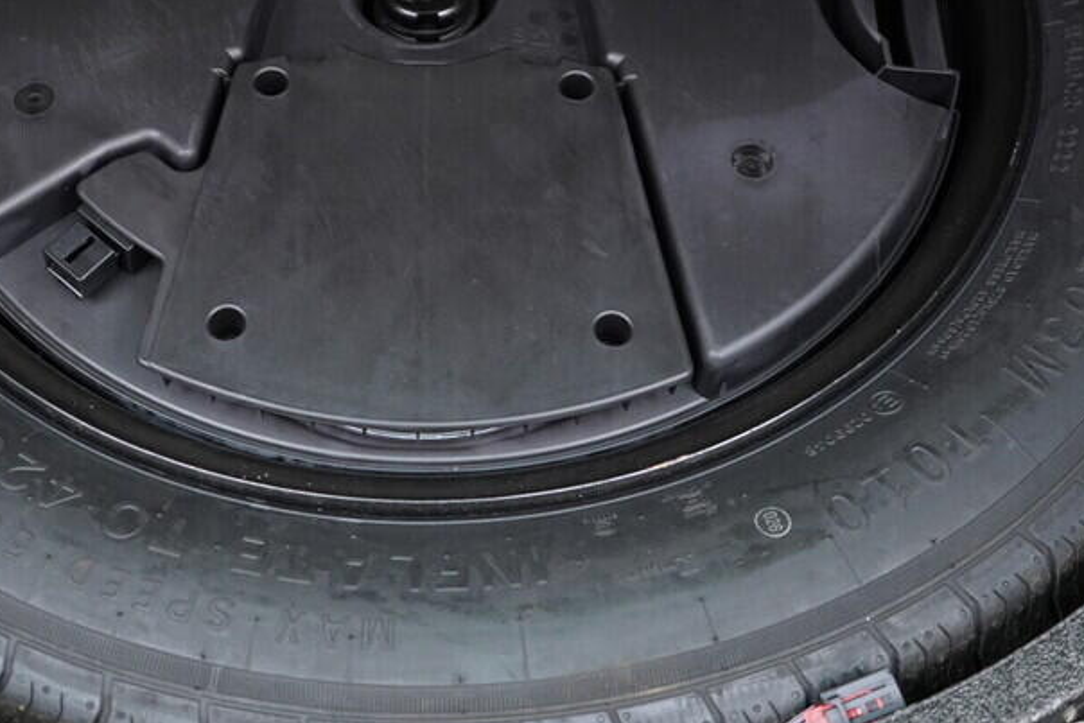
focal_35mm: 61
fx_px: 1837
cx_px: 389
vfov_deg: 22.0
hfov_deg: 32.7
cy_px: 148
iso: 800
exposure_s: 1/40
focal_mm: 24
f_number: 2.8
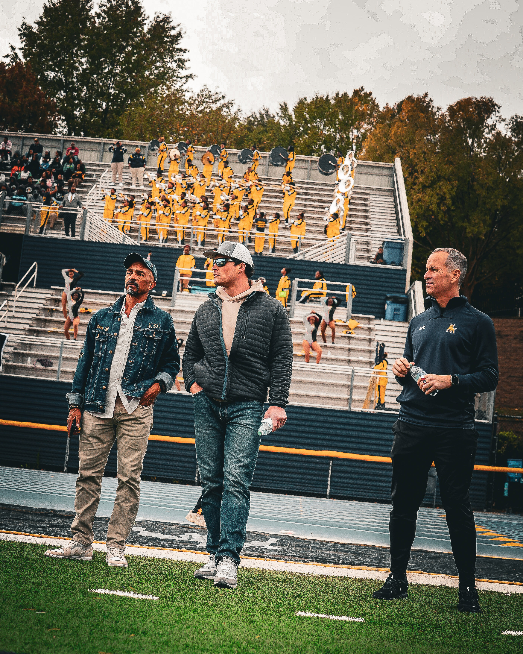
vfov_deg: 33.0
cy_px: 350
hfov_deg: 26.7
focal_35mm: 57
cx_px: 259
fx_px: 1103
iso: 250
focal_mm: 50
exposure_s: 1/160
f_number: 4
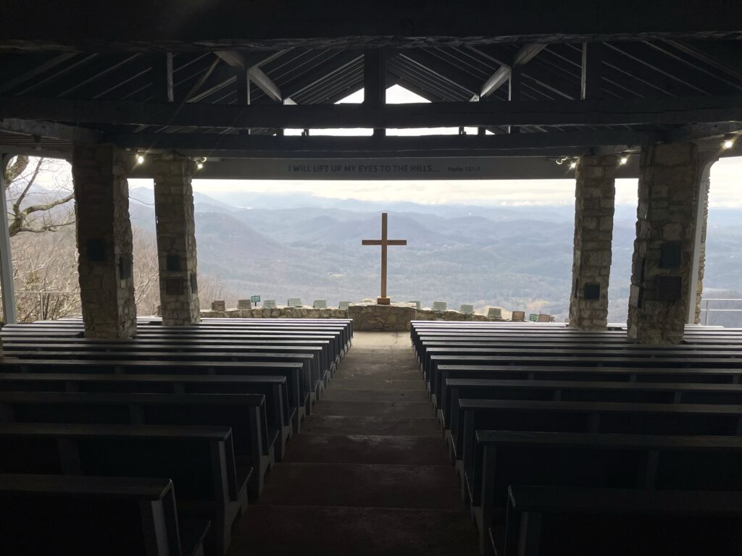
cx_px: 371
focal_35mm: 26
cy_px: 278
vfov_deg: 53.1
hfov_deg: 67.3
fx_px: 557
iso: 50
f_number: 1.6
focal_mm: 4.2
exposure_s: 1/513
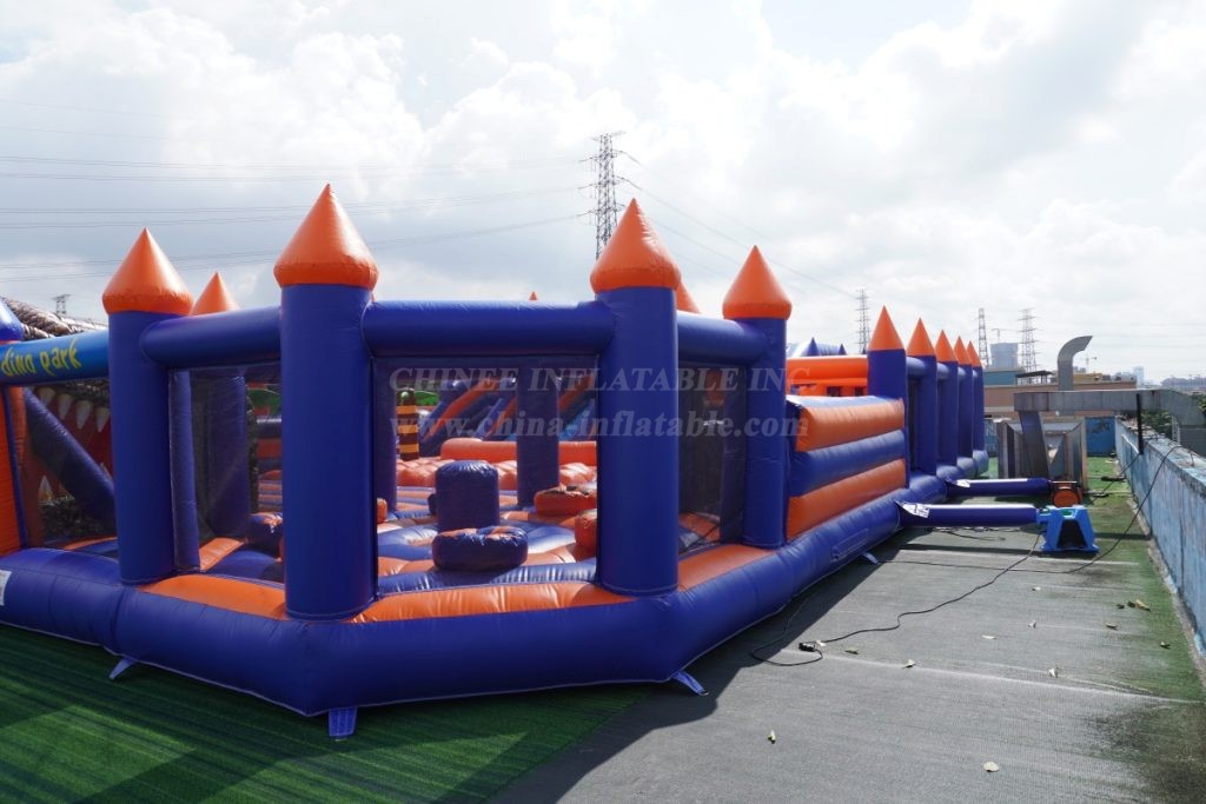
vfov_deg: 53.1
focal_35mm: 24
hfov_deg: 73.7
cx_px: 603
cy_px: 402
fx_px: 804
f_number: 8
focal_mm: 16
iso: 100
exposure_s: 1/250
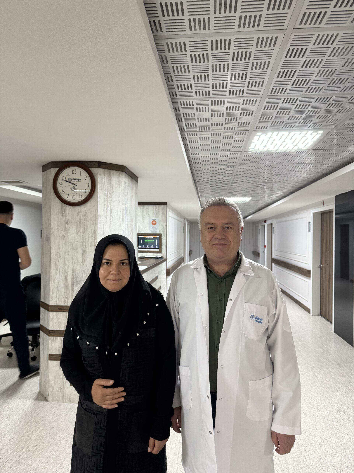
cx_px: 177
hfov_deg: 56.8
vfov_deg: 71.6
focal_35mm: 24
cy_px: 236
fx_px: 327
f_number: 1.78
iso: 250
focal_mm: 6.76
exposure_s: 1/50
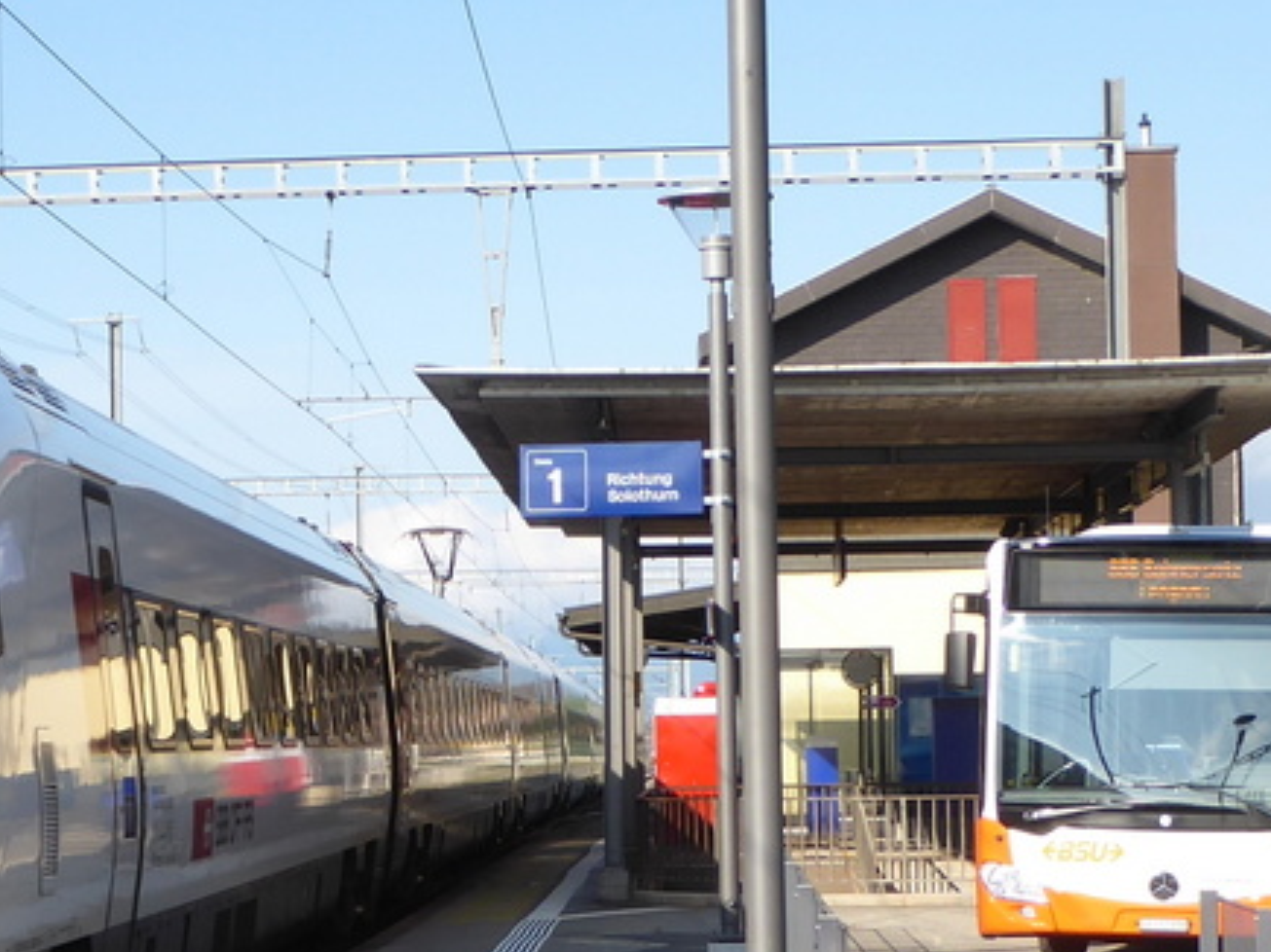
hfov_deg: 15.4
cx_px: 207
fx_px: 4662
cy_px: 745
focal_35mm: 127
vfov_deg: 11.6
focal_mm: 7.8
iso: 80
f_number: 3.9
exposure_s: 1/400
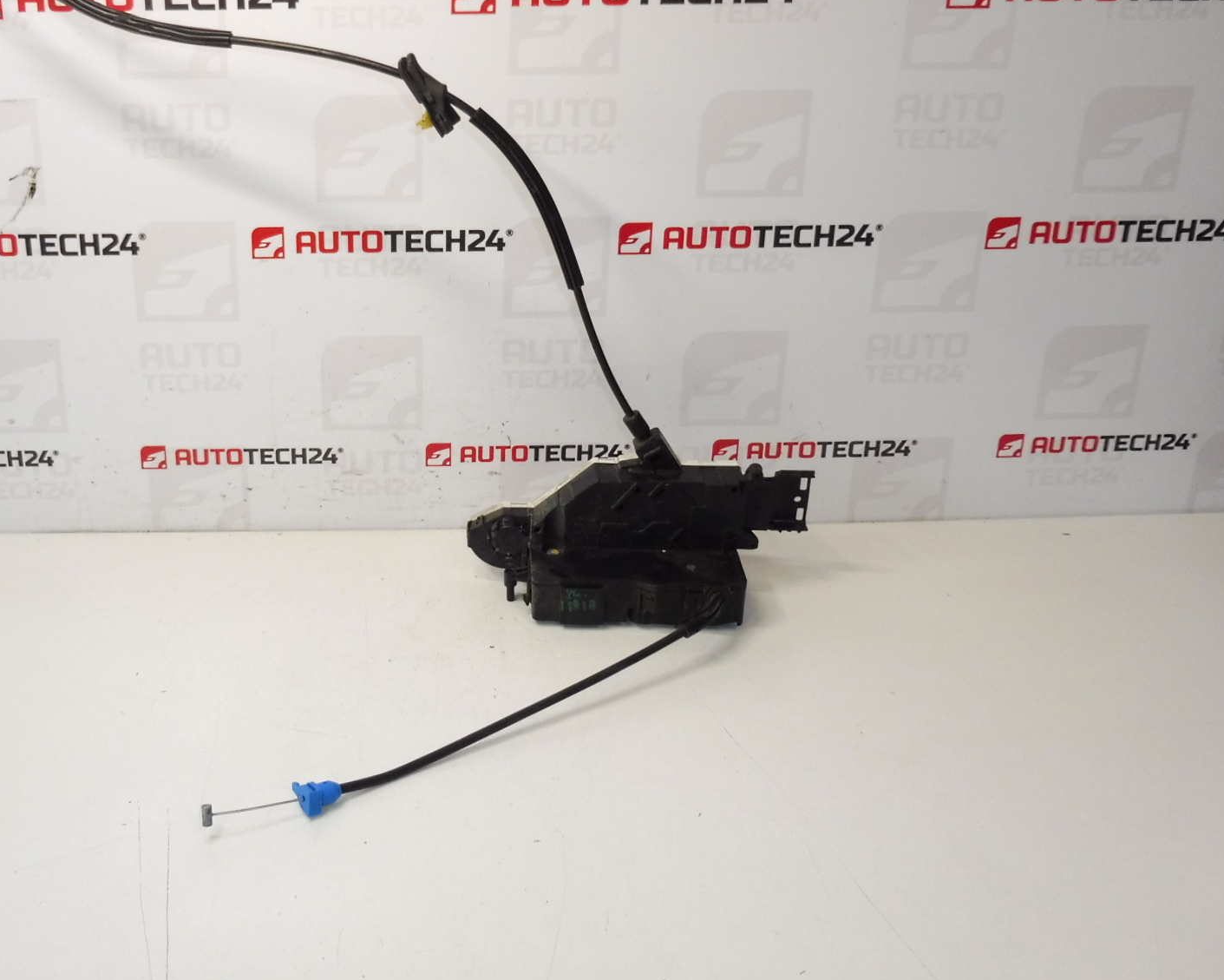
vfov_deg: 42.9
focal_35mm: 34
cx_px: 373
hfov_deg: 51.5
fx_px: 1232
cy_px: 345
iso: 200
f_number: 3.5
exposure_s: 1/125
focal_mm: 4.3
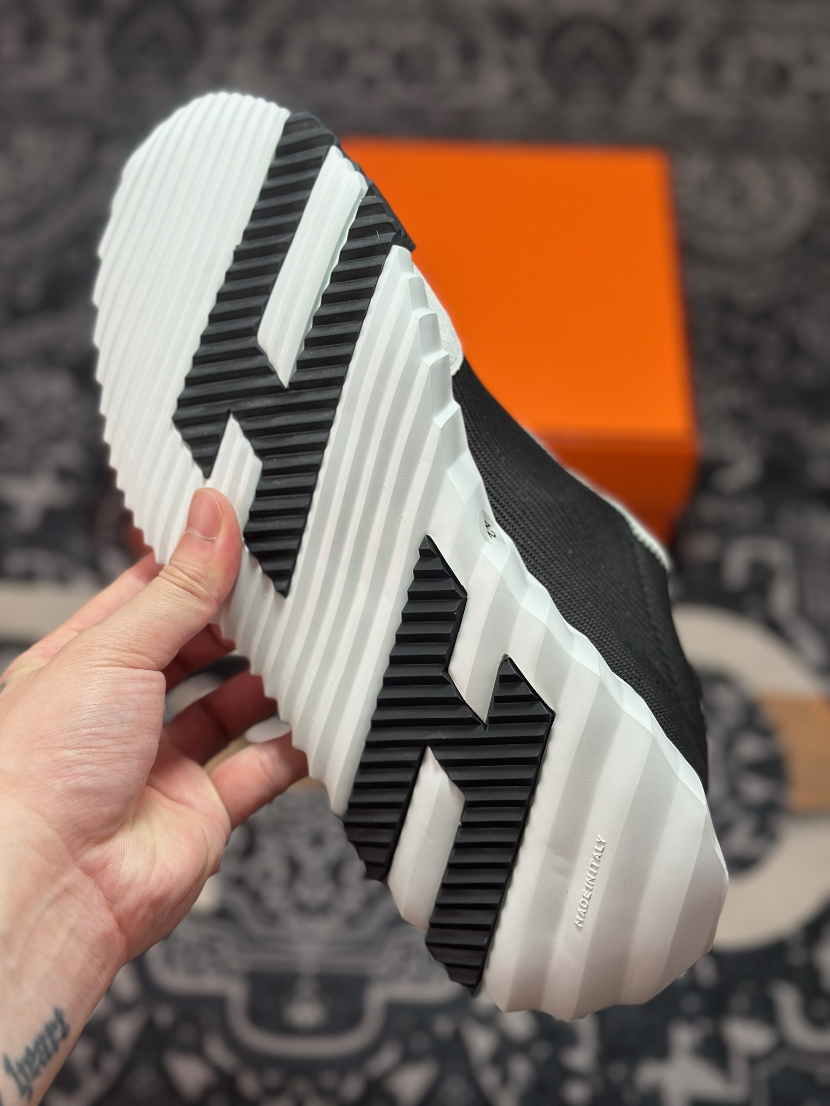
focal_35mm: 48
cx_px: 415
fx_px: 1535
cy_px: 553
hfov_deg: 30.3
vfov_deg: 39.7
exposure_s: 1/1030
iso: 80
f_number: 1.78
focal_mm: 6.86
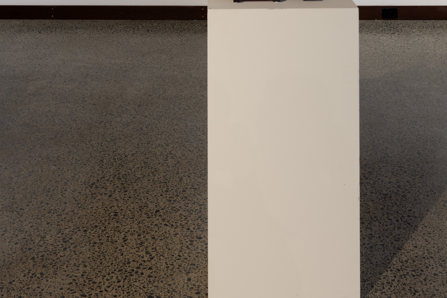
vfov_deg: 21.4
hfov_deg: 32.3
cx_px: 264
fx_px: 770
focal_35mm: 62
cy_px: 22
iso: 200
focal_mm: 31
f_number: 7.1
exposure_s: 1/6
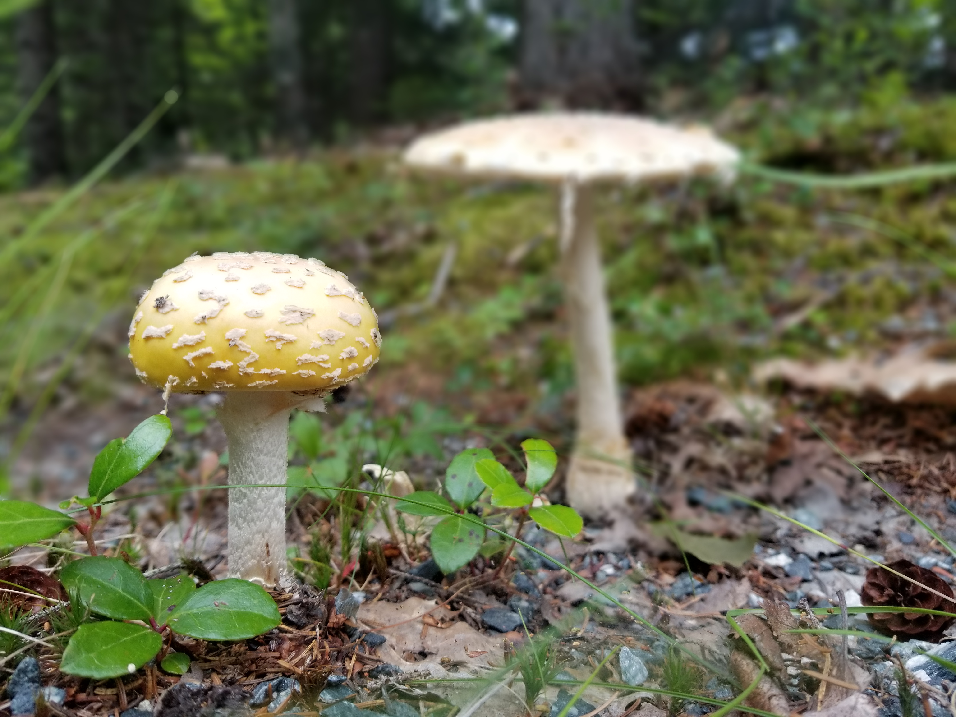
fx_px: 718
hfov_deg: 67.3
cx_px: 478
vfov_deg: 53.1
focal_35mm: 26
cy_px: 358
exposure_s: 1/120
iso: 64
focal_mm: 4.25
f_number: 1.7
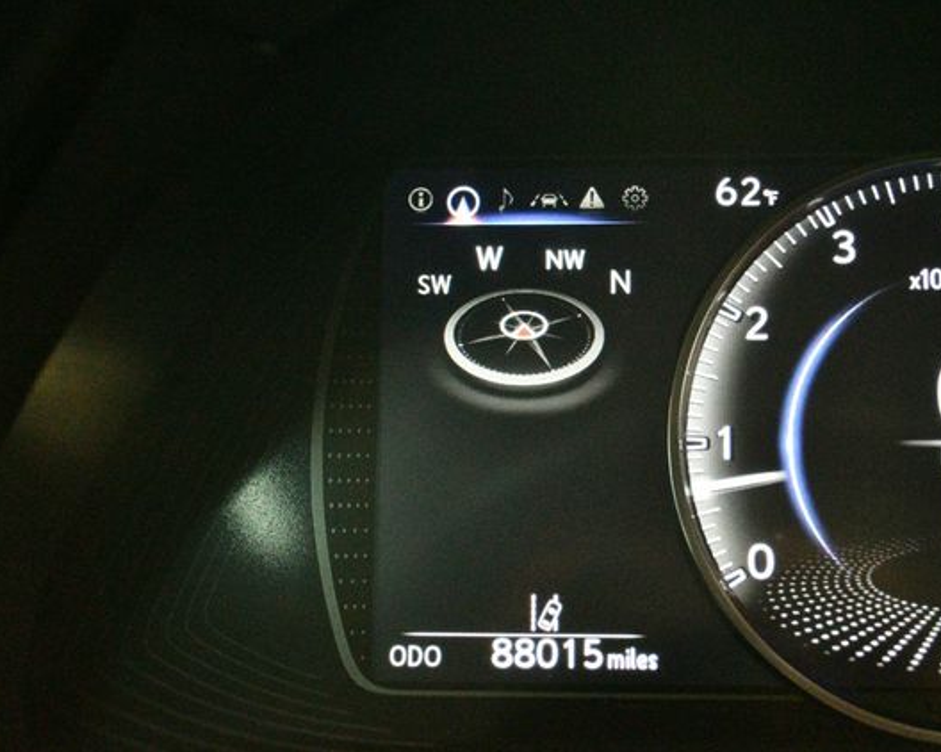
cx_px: 533
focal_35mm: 58
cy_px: 376
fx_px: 1615
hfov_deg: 32.4
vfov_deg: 26.2
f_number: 5
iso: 12800
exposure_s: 1/50
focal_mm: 34
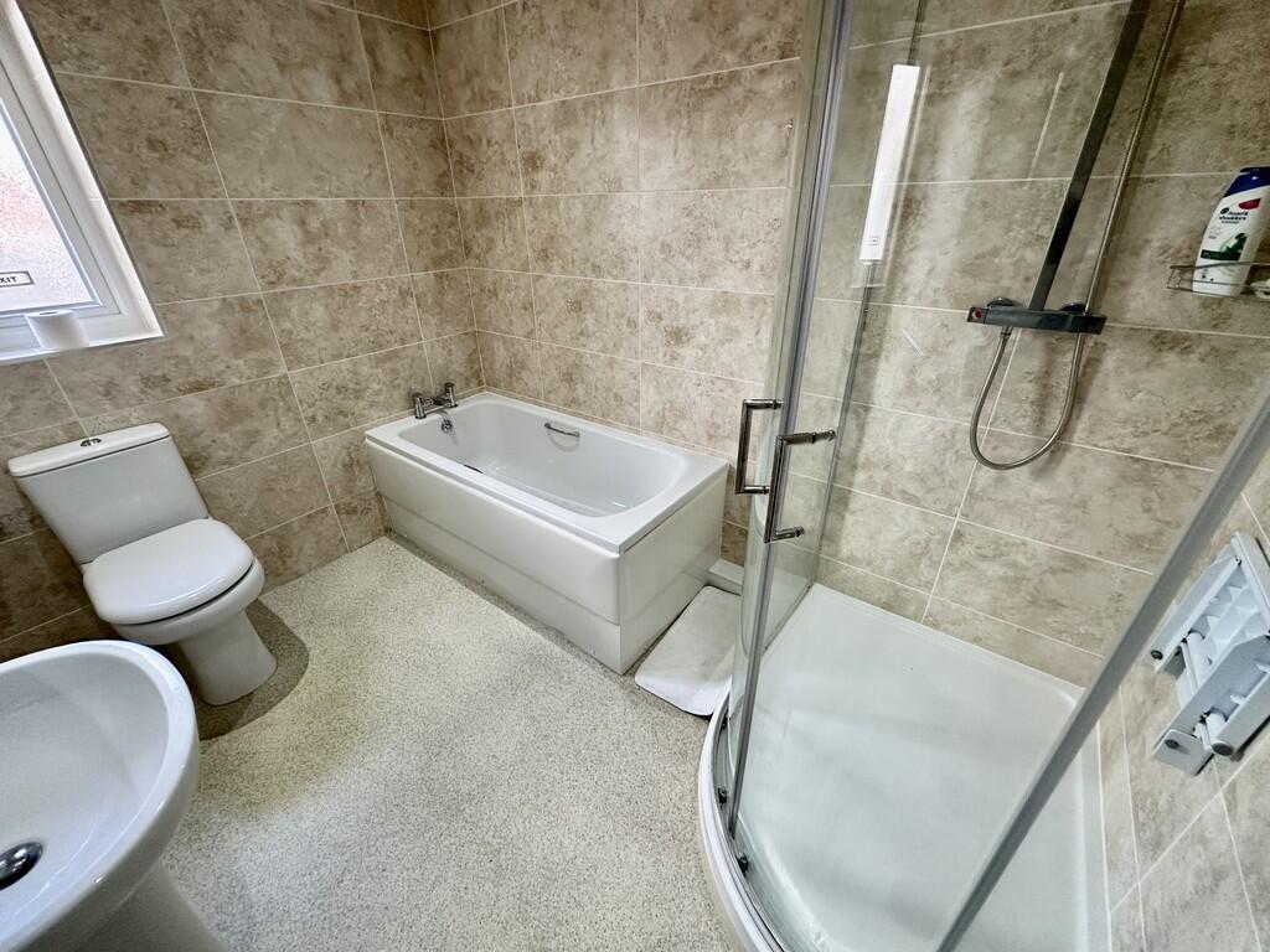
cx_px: 635
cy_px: 476
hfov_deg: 102.1
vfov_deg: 85.7
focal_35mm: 14
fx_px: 514
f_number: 2.2
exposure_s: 1/100
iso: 200
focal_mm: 2.22
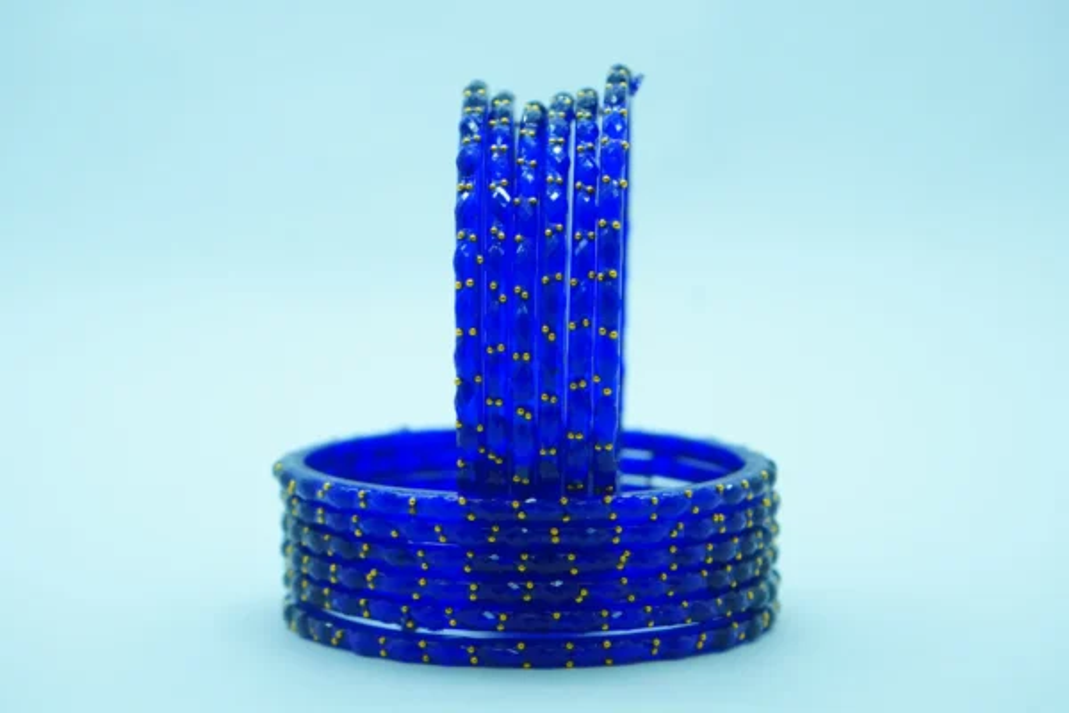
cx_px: 534
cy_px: 356
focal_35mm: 90
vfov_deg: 15.2
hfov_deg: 22.6
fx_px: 2672
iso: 640
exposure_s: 1/250
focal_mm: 60
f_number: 6.3
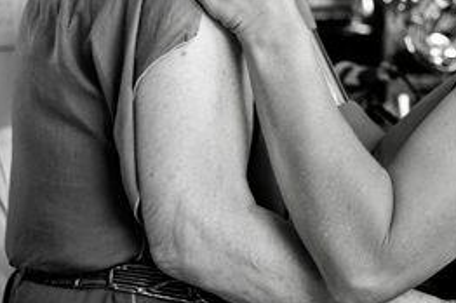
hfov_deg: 9.5
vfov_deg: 6.4
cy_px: -80
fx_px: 2707
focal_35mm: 214
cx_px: 494
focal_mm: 70
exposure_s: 1/160
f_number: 5
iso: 800
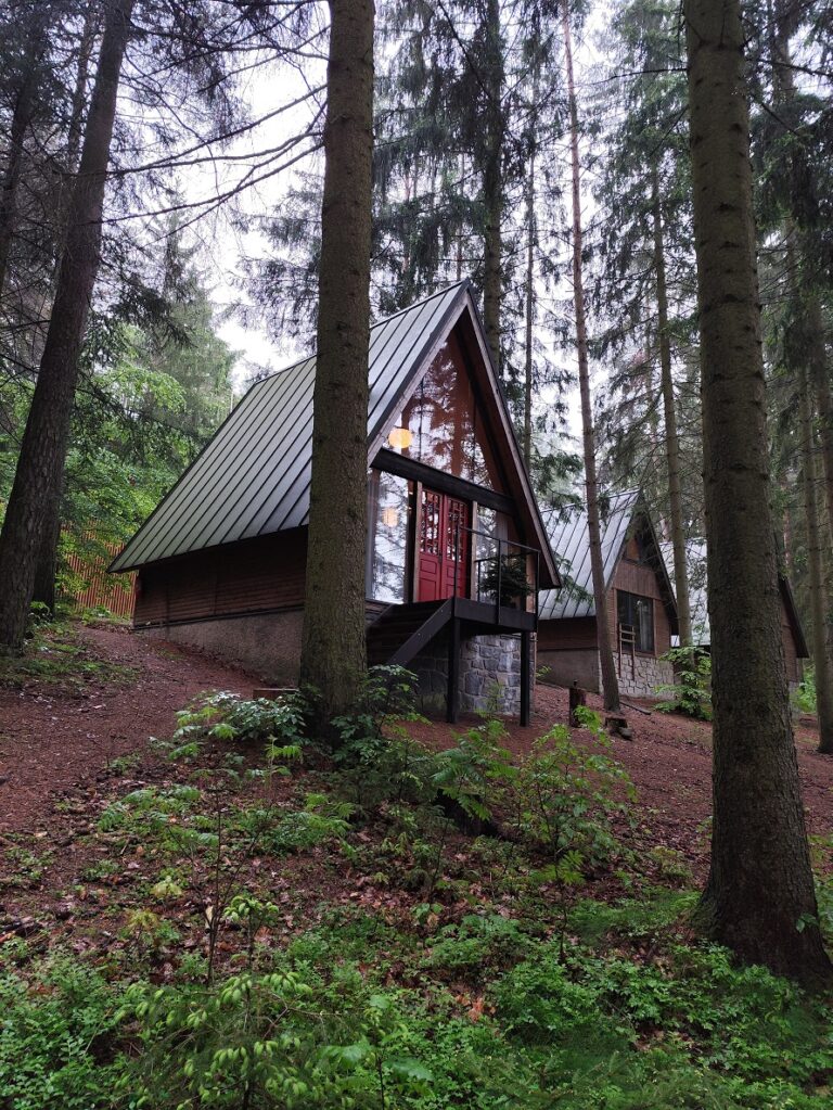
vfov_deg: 73.9
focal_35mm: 23
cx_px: 416
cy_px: 555
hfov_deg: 58.9
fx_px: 738
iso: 200
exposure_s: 1/100
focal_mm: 6.19
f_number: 1.65
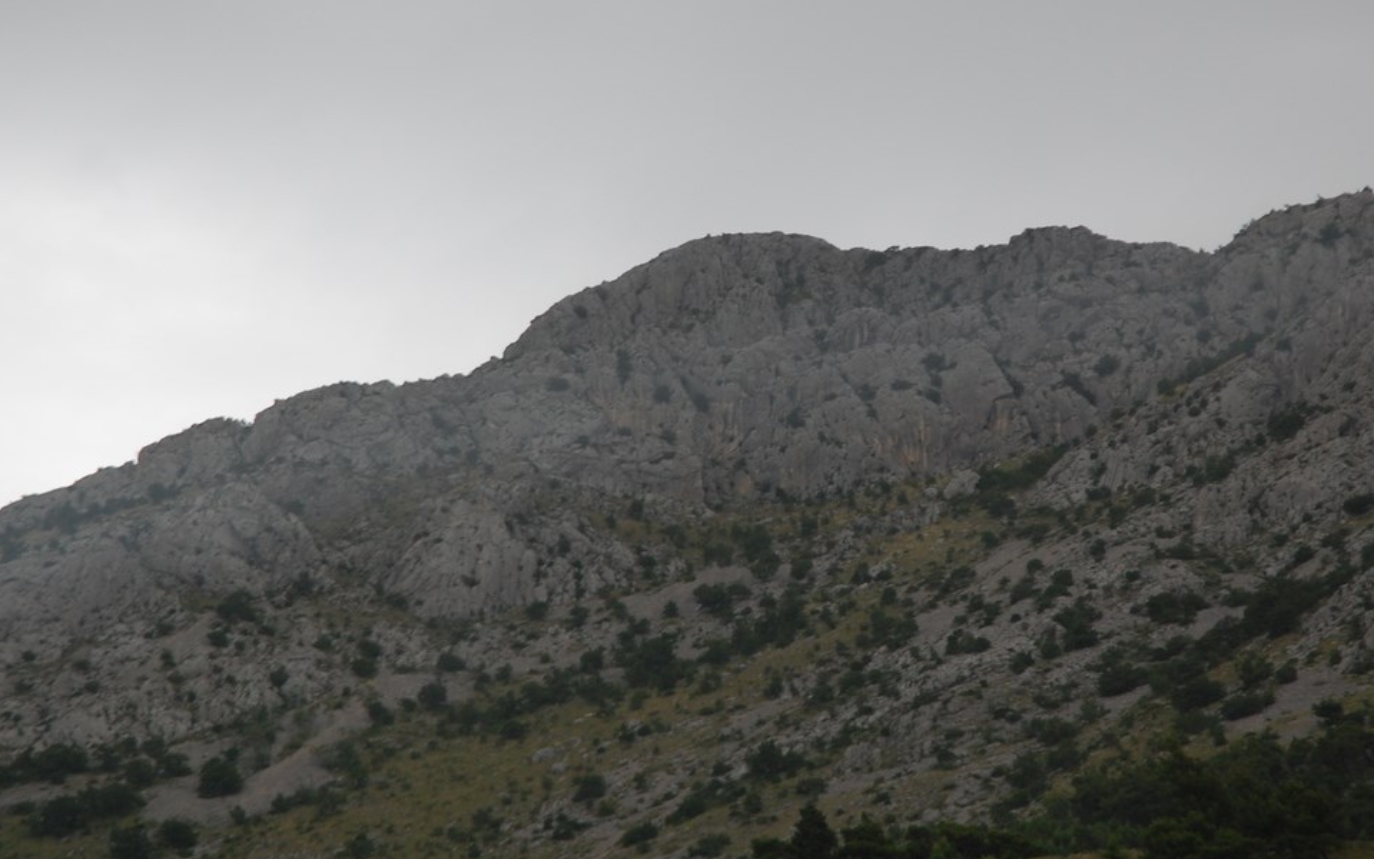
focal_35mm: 134
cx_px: 693
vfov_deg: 9.8
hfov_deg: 15.6
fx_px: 5018
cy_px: 354
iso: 400
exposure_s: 1/400
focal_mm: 70
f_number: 5
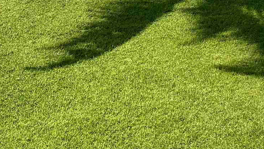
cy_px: -192
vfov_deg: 9.9
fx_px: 763
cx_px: 139
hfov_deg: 19.6
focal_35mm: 109
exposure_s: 1/4608
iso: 80
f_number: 1.78
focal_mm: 6.76
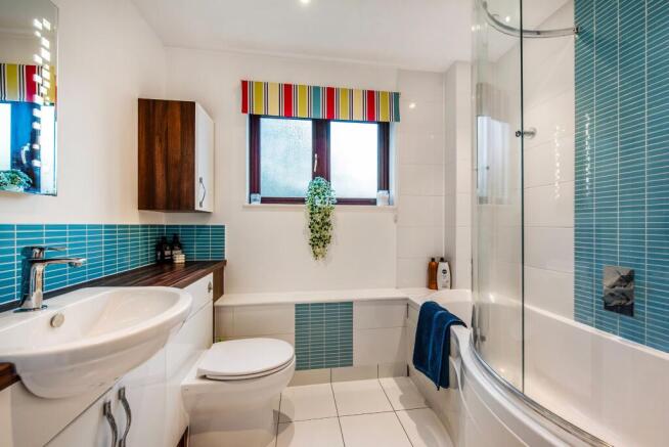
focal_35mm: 14
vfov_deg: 81.3
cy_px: 224
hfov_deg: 104.2
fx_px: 260
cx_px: 334
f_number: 7.1
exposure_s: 1/13
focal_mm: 14
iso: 400
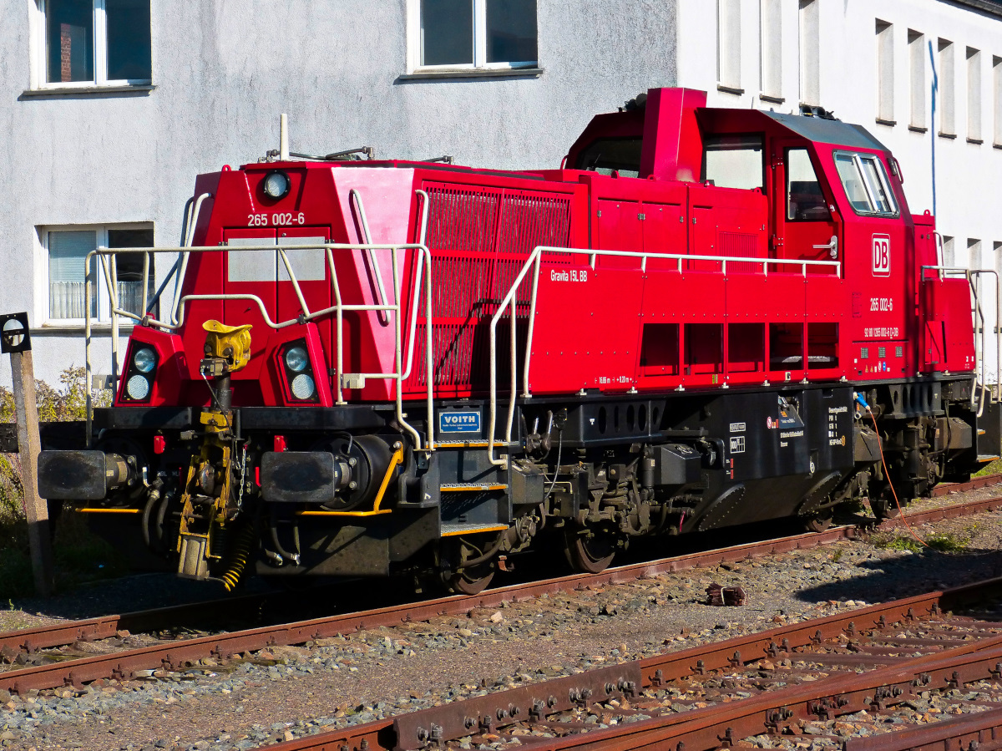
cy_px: 376
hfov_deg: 17.7
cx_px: 501
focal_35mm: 111
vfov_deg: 13.3
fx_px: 3212
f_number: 4
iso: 160
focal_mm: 20.1
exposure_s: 1/1300
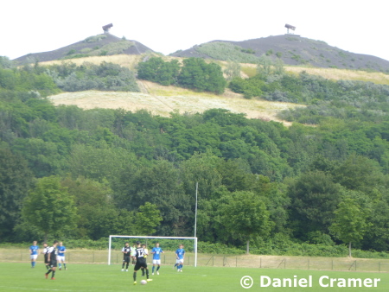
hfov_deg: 13.1
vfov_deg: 9.8
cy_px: 146
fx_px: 1698
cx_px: 194
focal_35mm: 151
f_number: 5.4
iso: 80
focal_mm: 27.1
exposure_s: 1/80
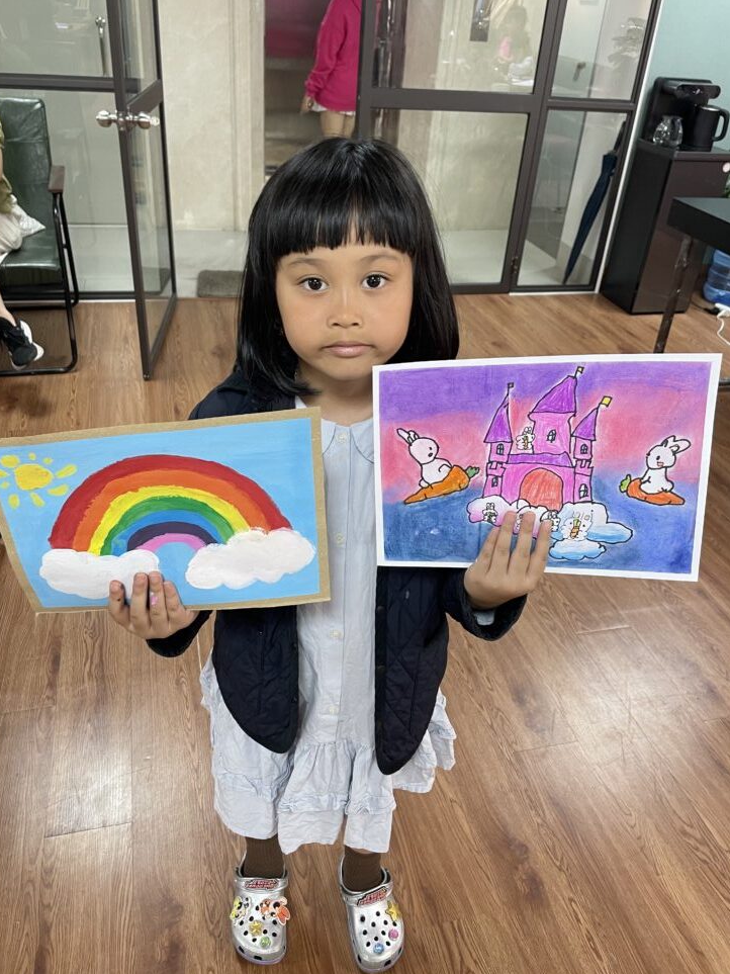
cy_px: 471
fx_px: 759
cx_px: 353
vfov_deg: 65.3
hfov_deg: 51.3
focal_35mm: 27
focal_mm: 4.2
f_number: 1.6
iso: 100
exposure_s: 1/50
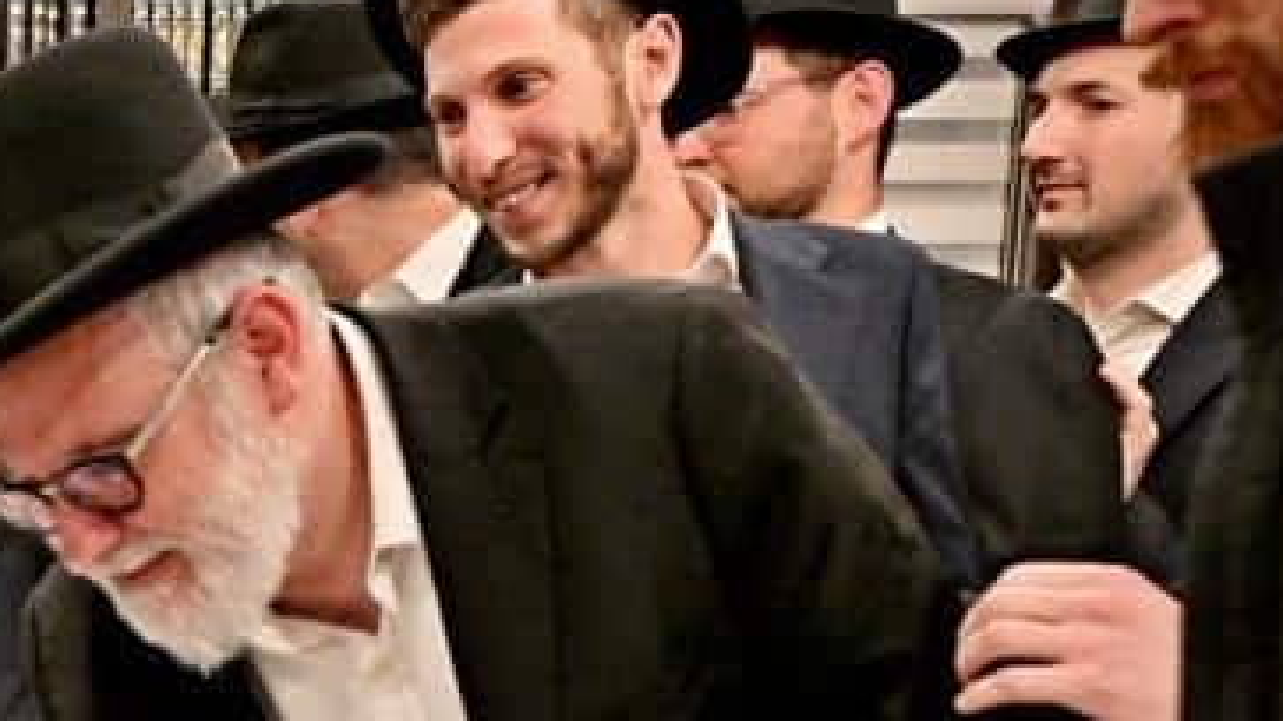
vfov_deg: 16.1
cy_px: 938
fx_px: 2415
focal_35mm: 71
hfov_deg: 26.1
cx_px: -304
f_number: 4
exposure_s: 1/200
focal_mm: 24
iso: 1600
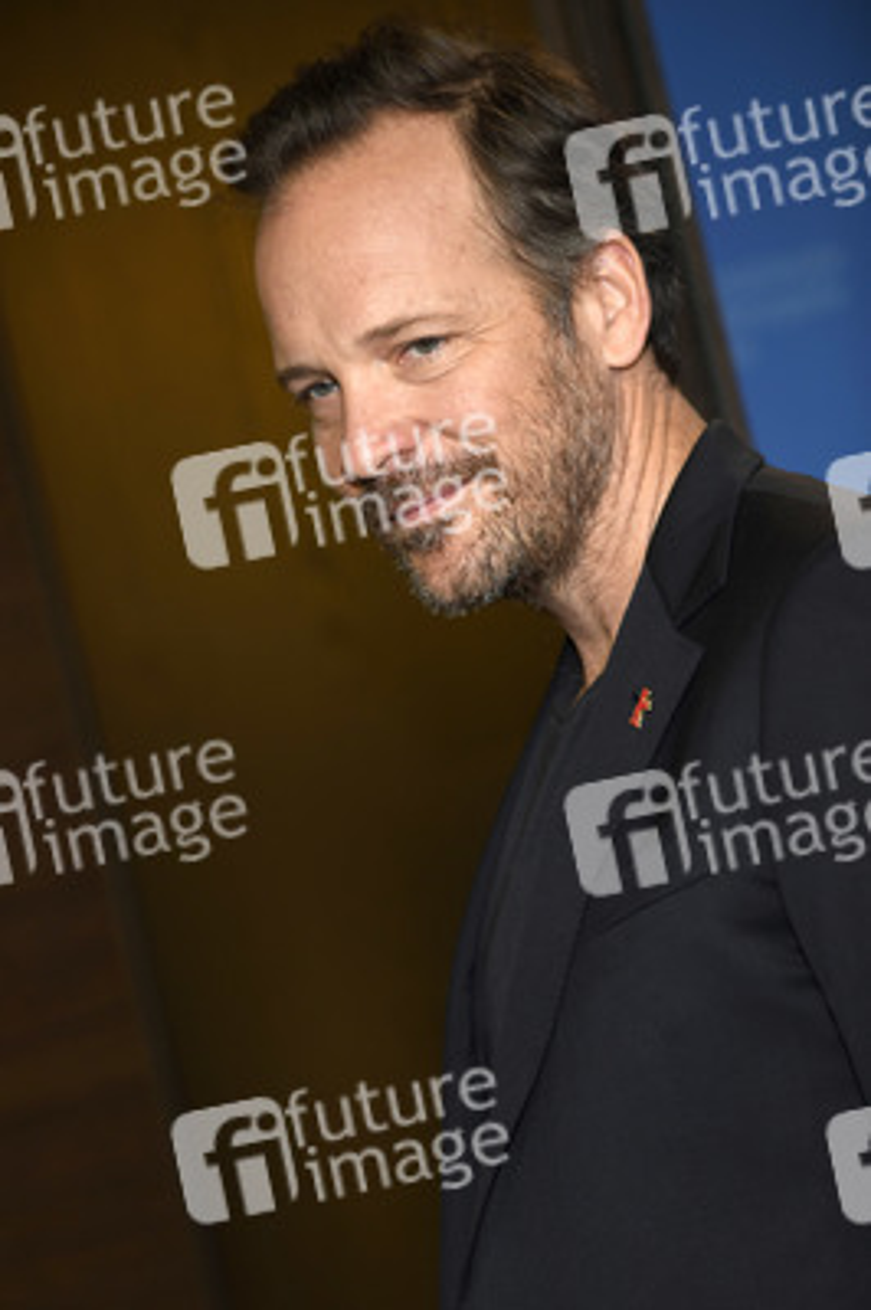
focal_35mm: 102
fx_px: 3708
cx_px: 436
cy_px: 655
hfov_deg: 13.4
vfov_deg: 20.0
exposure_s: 1/320
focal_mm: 102
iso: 800
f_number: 3.2
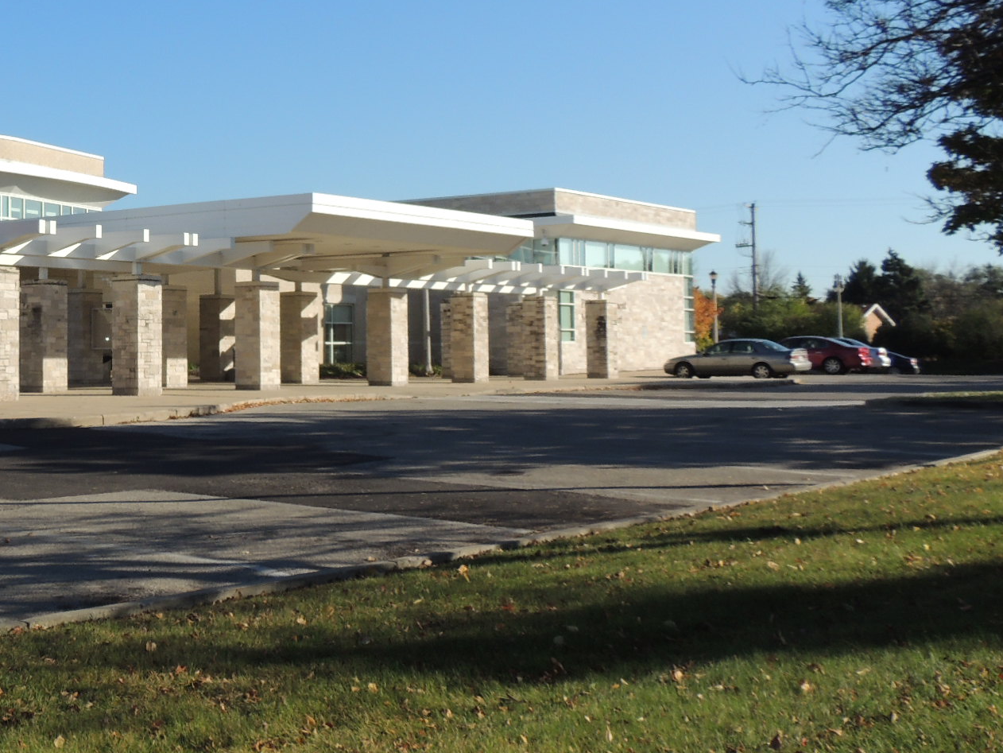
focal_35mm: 54
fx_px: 1565
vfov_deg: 26.9
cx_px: 153
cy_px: 266
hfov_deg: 34.1
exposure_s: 1/1250
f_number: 3.1
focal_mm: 5.3
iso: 100
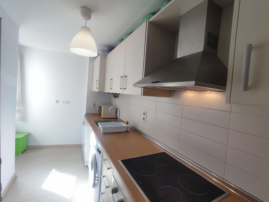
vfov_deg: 78.2
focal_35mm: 16
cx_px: 134
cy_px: 101
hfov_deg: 94.5
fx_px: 124
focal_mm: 1.65
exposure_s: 1/109
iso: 50
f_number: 2.2
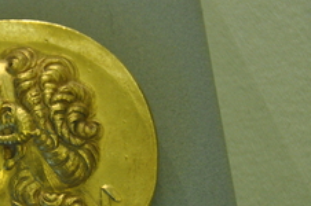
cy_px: 143
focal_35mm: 584
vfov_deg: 2.3
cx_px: 22
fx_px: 5038
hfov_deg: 3.5
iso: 2000
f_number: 5.6
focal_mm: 200
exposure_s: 1/80
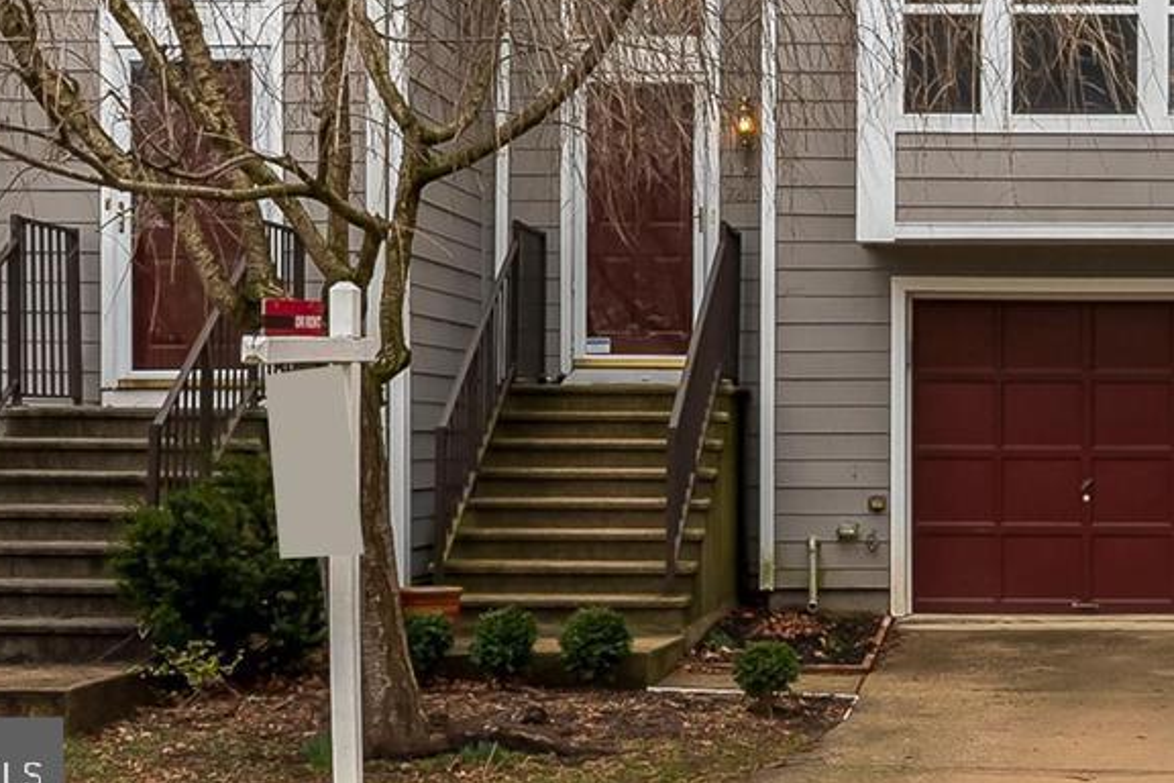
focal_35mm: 60
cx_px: 1213
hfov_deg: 30.7
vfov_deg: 21.1
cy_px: -158
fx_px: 1957
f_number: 16
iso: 320
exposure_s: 1/125
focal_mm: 24
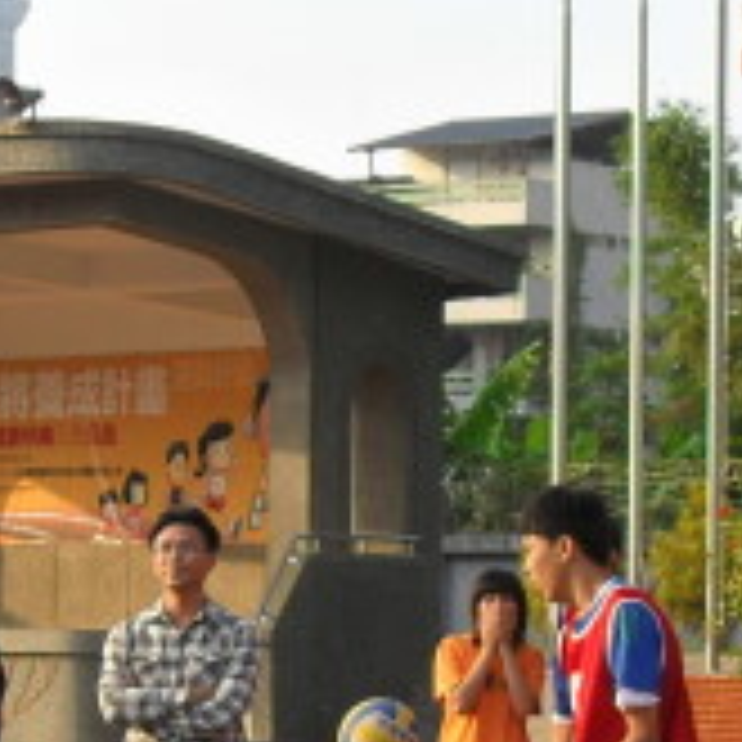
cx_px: 558
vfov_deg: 8.4
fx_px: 4996
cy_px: 926
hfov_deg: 8.5
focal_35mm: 206
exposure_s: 1/500
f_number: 3.7
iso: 100
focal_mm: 10.5
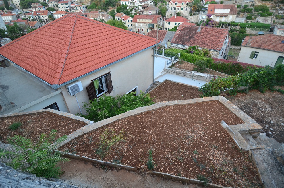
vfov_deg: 67.1
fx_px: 142
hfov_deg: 90.1
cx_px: 142
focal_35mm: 18
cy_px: 94
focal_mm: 12
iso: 640
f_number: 4
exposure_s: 1/320
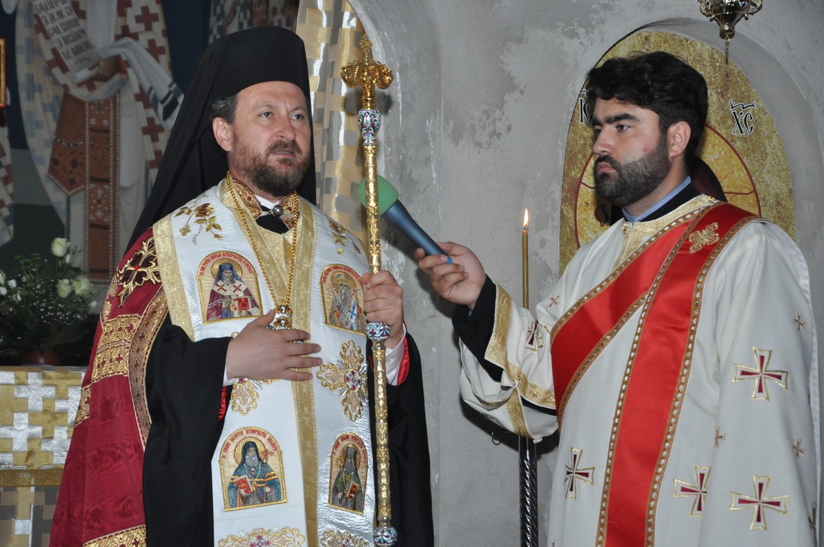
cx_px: 412
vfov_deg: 14.7
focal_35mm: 93
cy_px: 274
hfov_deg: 21.9
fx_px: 2126
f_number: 7.1
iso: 1600
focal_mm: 62
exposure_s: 1/160
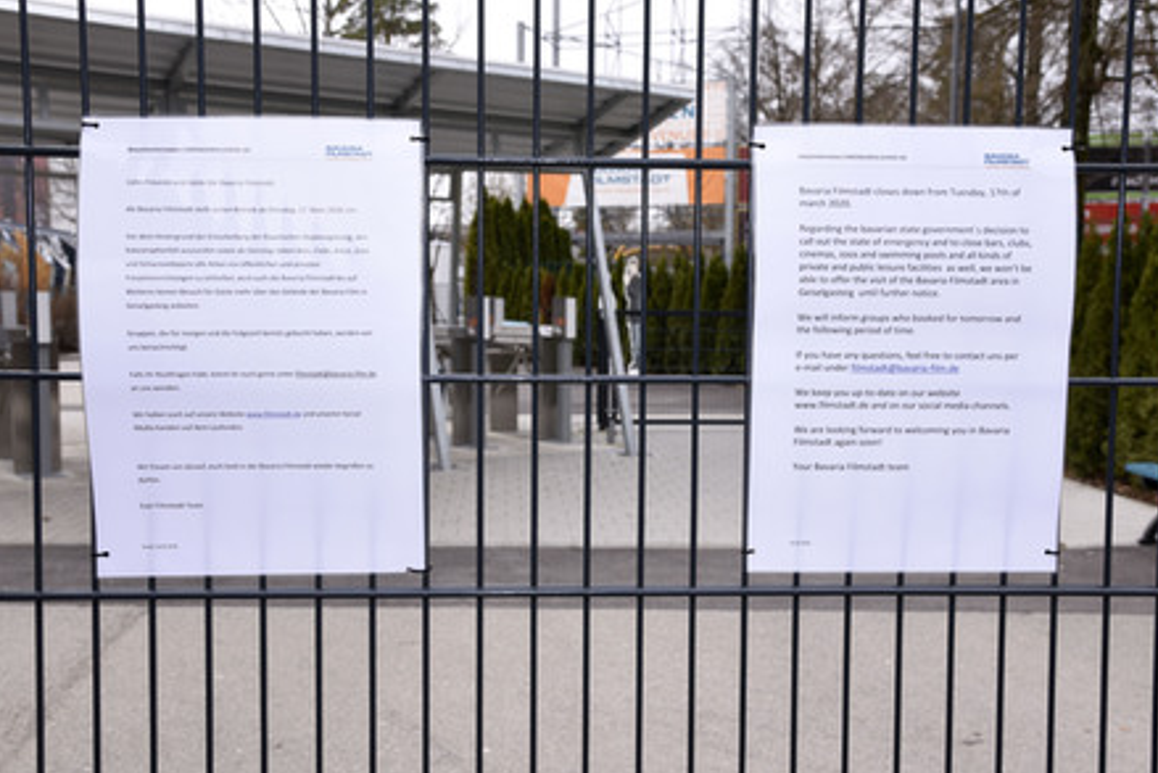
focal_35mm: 39
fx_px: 1255
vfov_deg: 34.2
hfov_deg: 49.5
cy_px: 388
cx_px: 587
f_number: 8
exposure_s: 1/160
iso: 160
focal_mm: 38
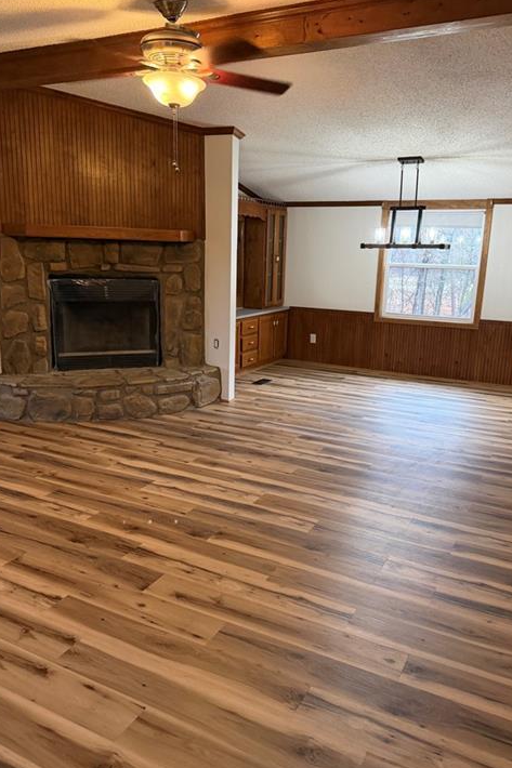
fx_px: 576
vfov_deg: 67.4
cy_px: 375
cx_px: 279
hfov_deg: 47.8
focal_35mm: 27
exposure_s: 1/60
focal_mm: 6.76
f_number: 1.78
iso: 400
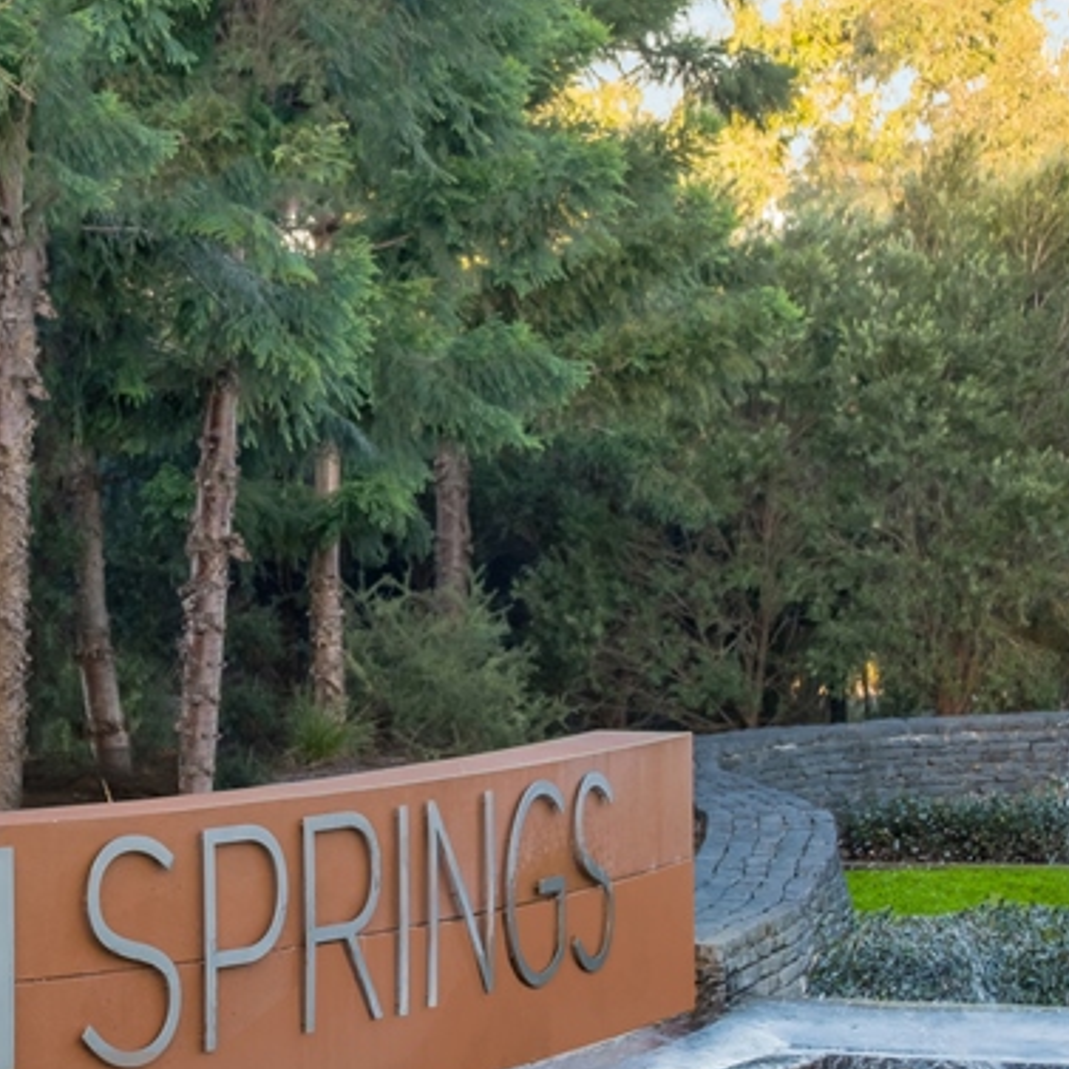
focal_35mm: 173
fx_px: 6044
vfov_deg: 10.1
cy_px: 665
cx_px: -20
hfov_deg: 10.0
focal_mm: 50
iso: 320
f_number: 4.5
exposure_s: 1/100
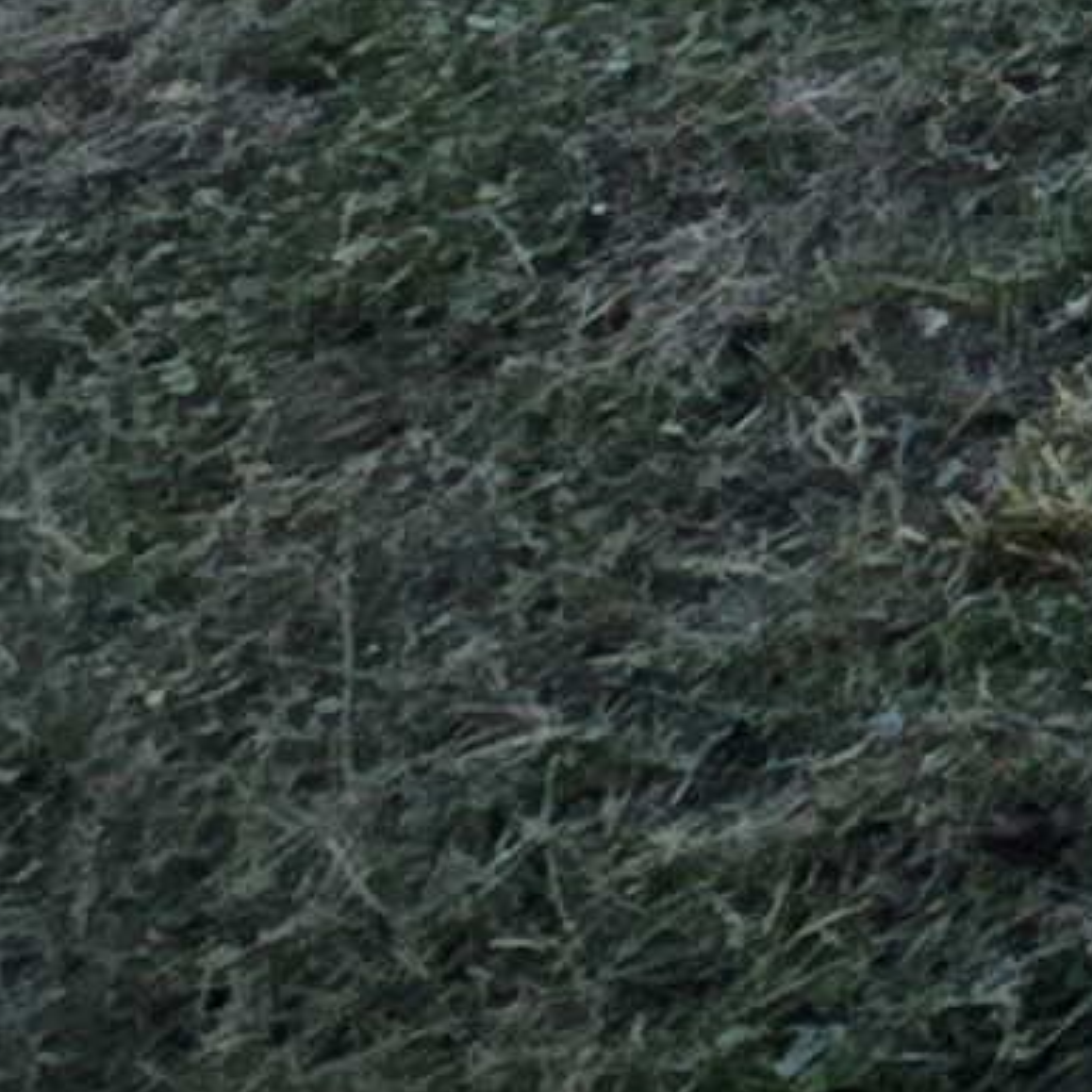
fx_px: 4247
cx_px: 4524
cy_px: -1924
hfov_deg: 7.9
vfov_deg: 11.0
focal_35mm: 119
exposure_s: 1/144
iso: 50
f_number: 2.2
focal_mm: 2.2
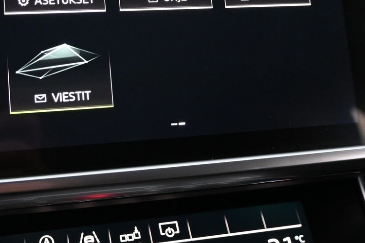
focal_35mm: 68
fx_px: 690
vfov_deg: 19.7
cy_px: 30
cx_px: 131
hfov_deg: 29.5
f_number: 4
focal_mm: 21
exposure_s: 1/30
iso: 2500
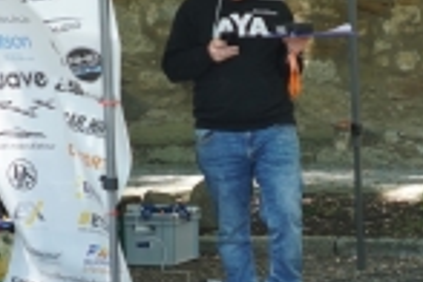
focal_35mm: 334
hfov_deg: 6.2
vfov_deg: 4.1
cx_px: 250
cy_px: 196
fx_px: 3924
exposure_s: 1/640
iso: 500
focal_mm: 70
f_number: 2.8
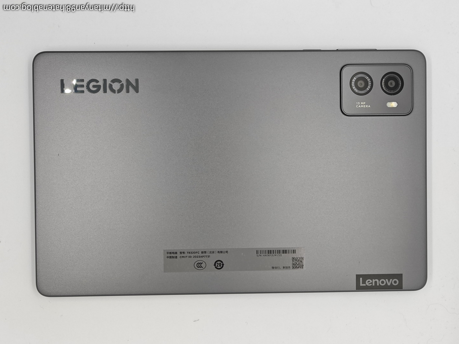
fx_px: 517
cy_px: 172
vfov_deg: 36.8
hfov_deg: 47.9
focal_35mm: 39
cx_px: 230
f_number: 4
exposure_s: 1/100
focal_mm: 8.7
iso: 250
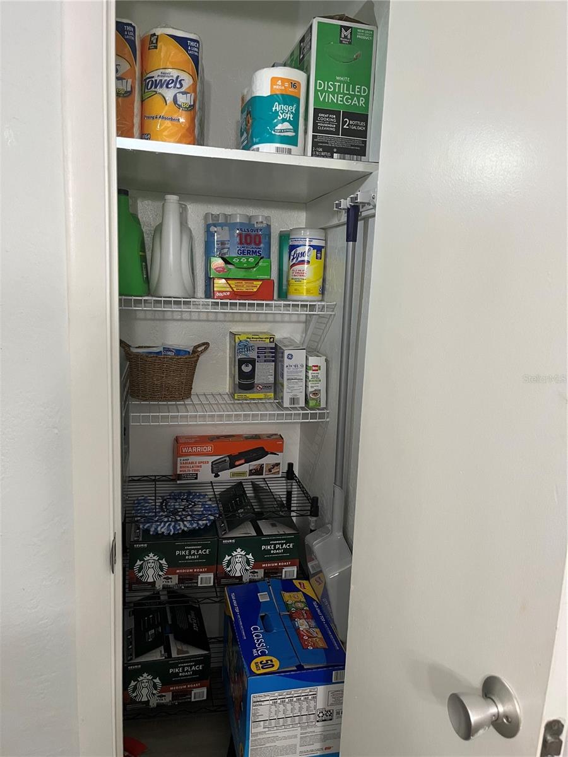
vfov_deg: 67.3
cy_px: 378
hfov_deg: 53.1
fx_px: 569
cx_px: 284
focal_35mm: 26
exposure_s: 1/60
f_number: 1.6
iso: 250
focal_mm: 5.1
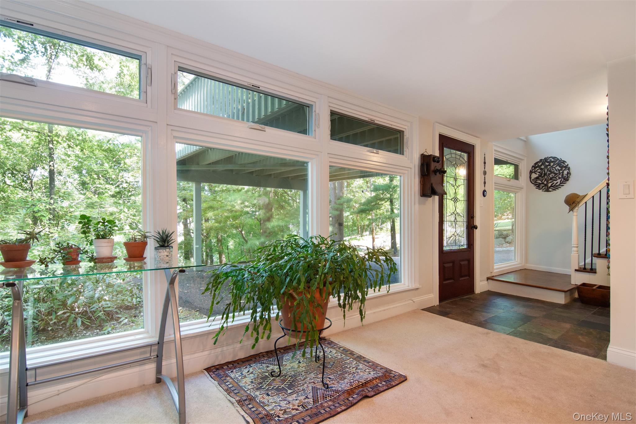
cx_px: 318
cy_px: 212
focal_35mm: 16
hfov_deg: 95.0
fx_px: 291
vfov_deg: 72.0
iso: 640
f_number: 8
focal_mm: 11
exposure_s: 1/20
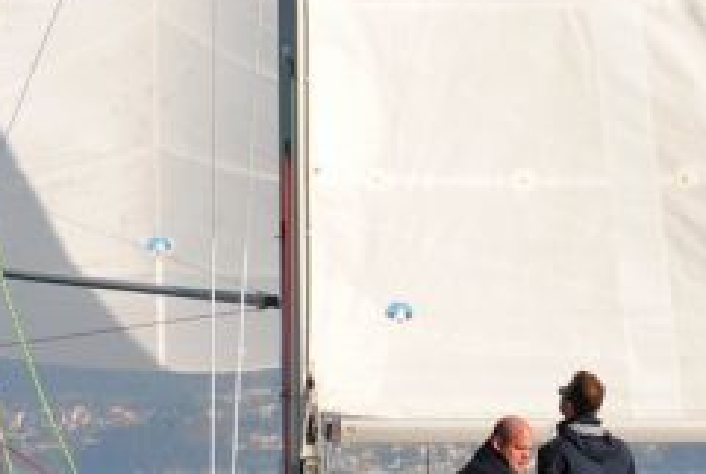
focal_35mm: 330
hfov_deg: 6.2
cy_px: 322
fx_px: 6484
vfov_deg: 4.2
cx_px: 435
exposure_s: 1/500
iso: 100
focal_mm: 66
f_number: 5.6
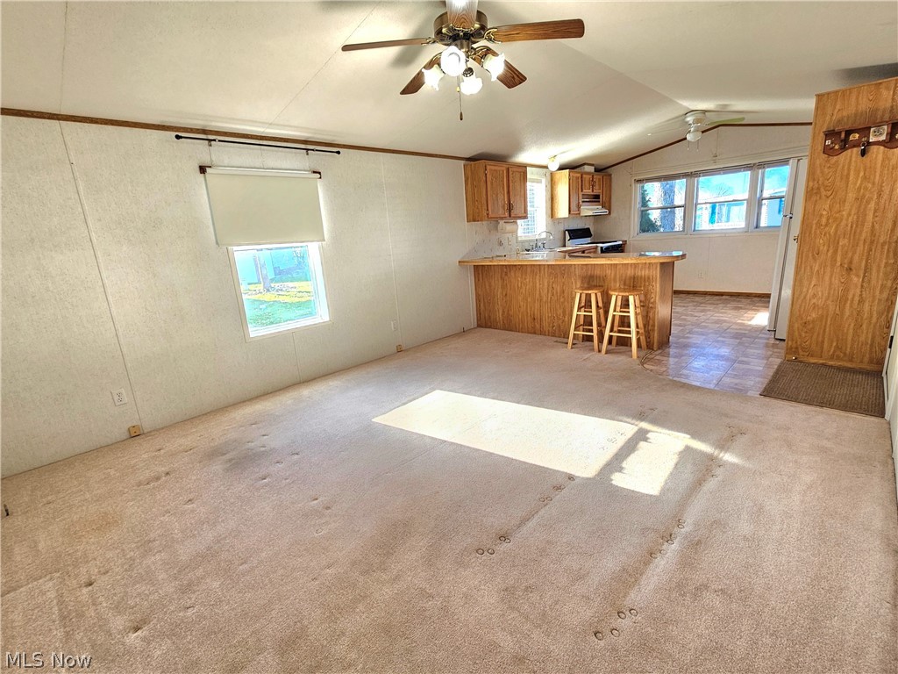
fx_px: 337
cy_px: 337
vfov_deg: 89.9
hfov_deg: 106.2
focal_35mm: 13
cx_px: 449
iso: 64
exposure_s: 1/60.2
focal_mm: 2.2
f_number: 2.2
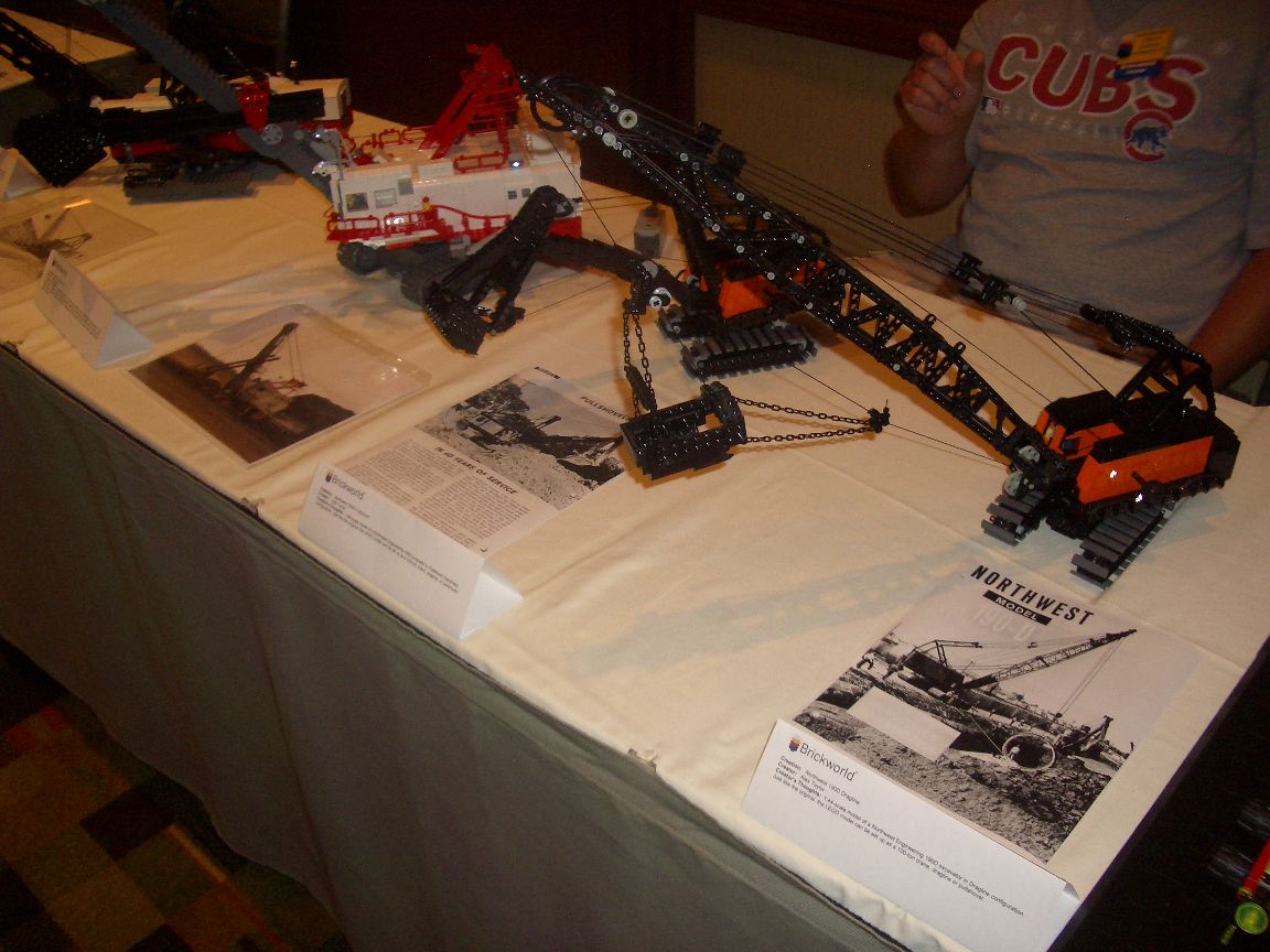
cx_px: 635
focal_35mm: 35
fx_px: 1284
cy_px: 476
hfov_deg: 52.6
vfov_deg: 40.7
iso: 100
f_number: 2.6
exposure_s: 1/60
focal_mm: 5.8
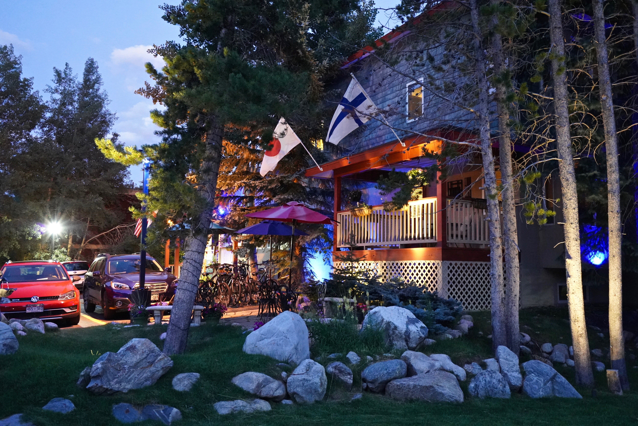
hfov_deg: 60.3
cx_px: 319
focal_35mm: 31
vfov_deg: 42.3
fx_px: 549
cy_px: 213
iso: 12800
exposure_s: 1/30
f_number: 4
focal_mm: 31
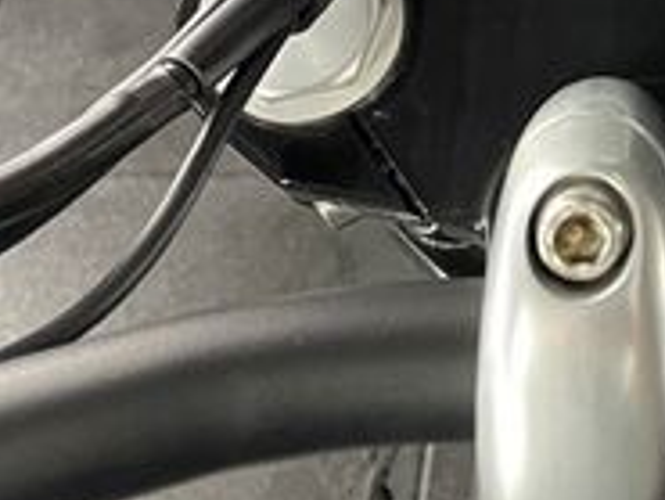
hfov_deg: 20.3
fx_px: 1730
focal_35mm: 90
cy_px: -173
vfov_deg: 15.5
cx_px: 802
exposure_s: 1/33
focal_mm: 4.2
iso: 400
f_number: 1.6
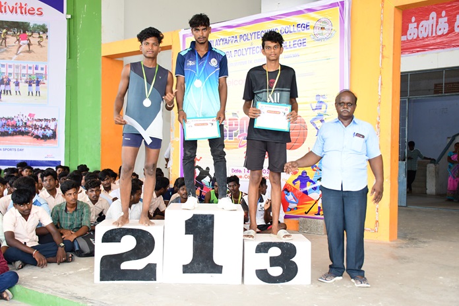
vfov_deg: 33.4
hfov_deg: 48.5
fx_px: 510
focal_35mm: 40
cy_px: 153
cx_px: 230
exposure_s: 1/160
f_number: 5.6
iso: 640
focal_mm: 27
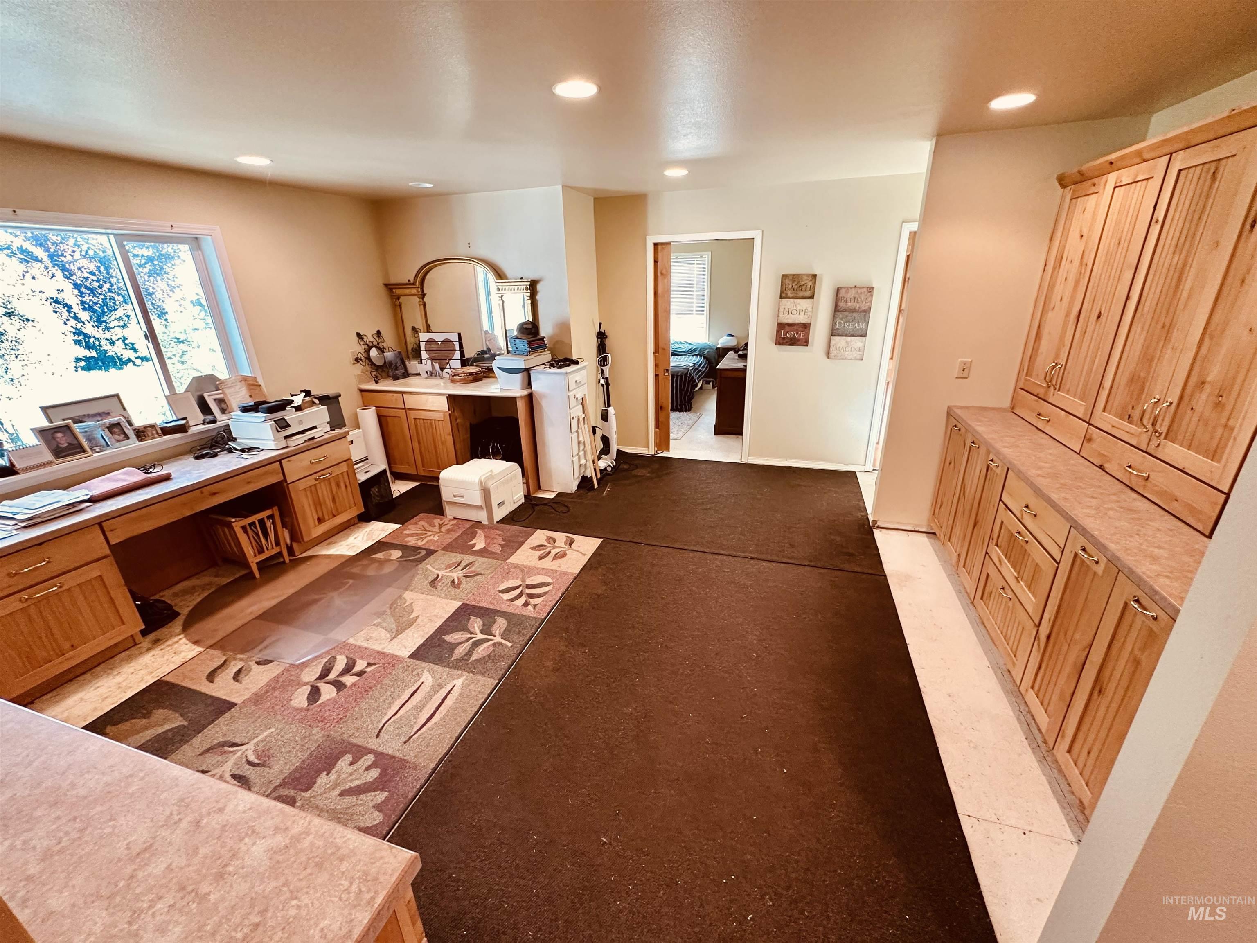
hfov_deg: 102.1
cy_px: 472
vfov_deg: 85.7
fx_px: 508
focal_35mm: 14
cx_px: 628
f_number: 2.2
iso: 320
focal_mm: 2.22
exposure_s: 1/60
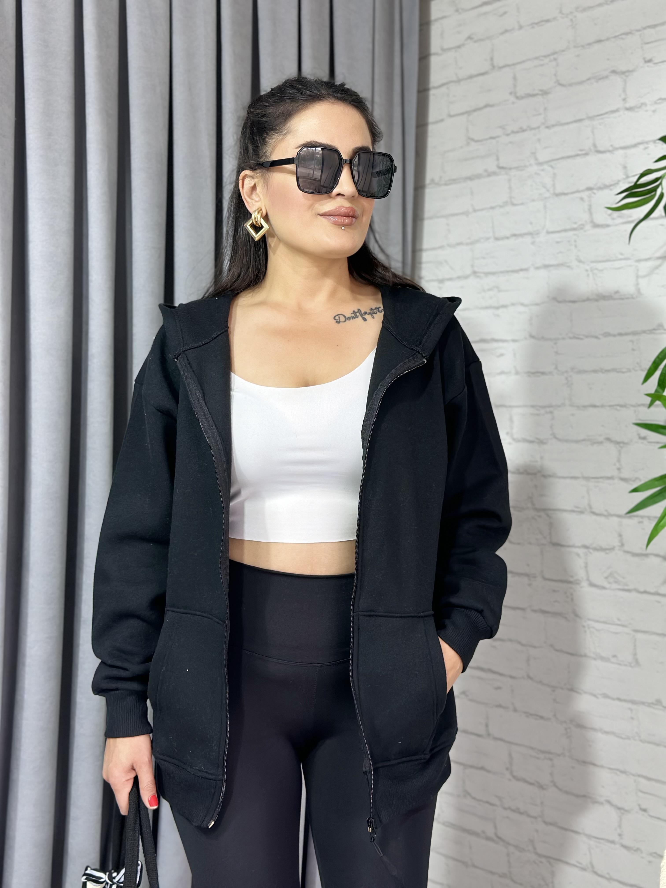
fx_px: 1231
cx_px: 333
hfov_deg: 30.3
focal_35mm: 48
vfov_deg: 39.7
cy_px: 444
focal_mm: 6.86
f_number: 1.78
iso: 125
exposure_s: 1/100
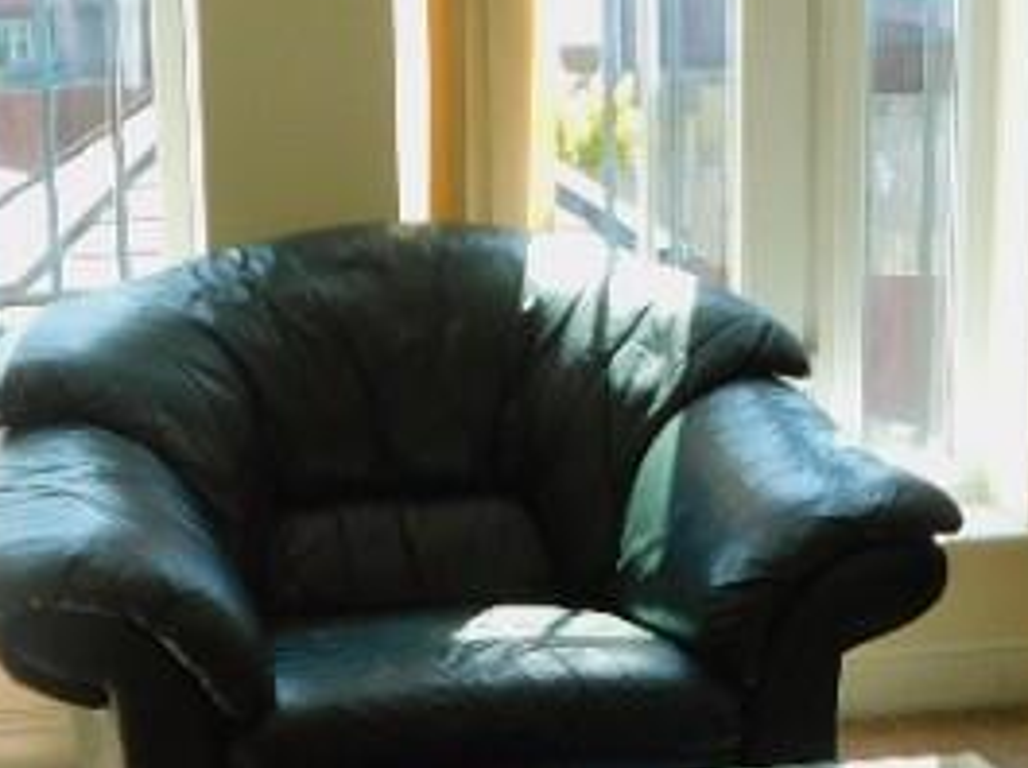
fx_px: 2639
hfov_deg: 21.9
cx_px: 337
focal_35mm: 89
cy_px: 555
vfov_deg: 16.5
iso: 125
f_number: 3
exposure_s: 1/100
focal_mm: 4
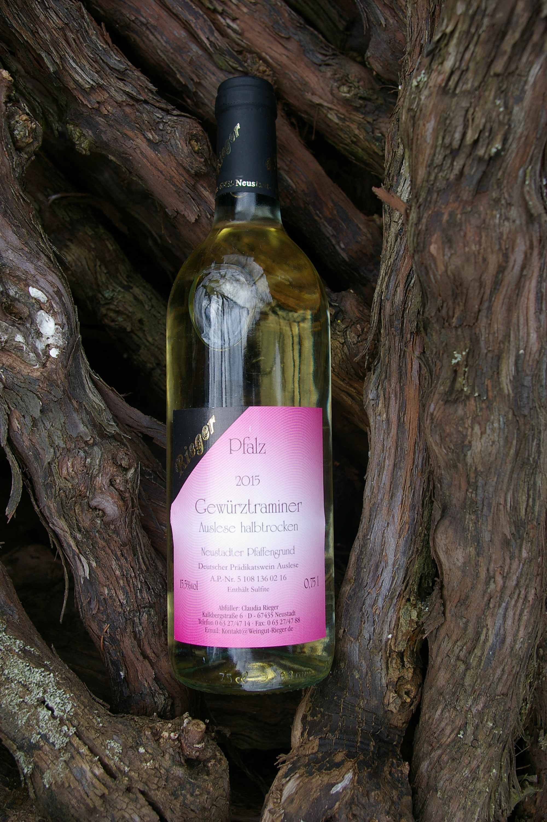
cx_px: 274
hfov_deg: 36.8
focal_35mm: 36
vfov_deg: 53.2
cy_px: 411
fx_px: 822
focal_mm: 24
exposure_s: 1/125
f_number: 6.7
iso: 200
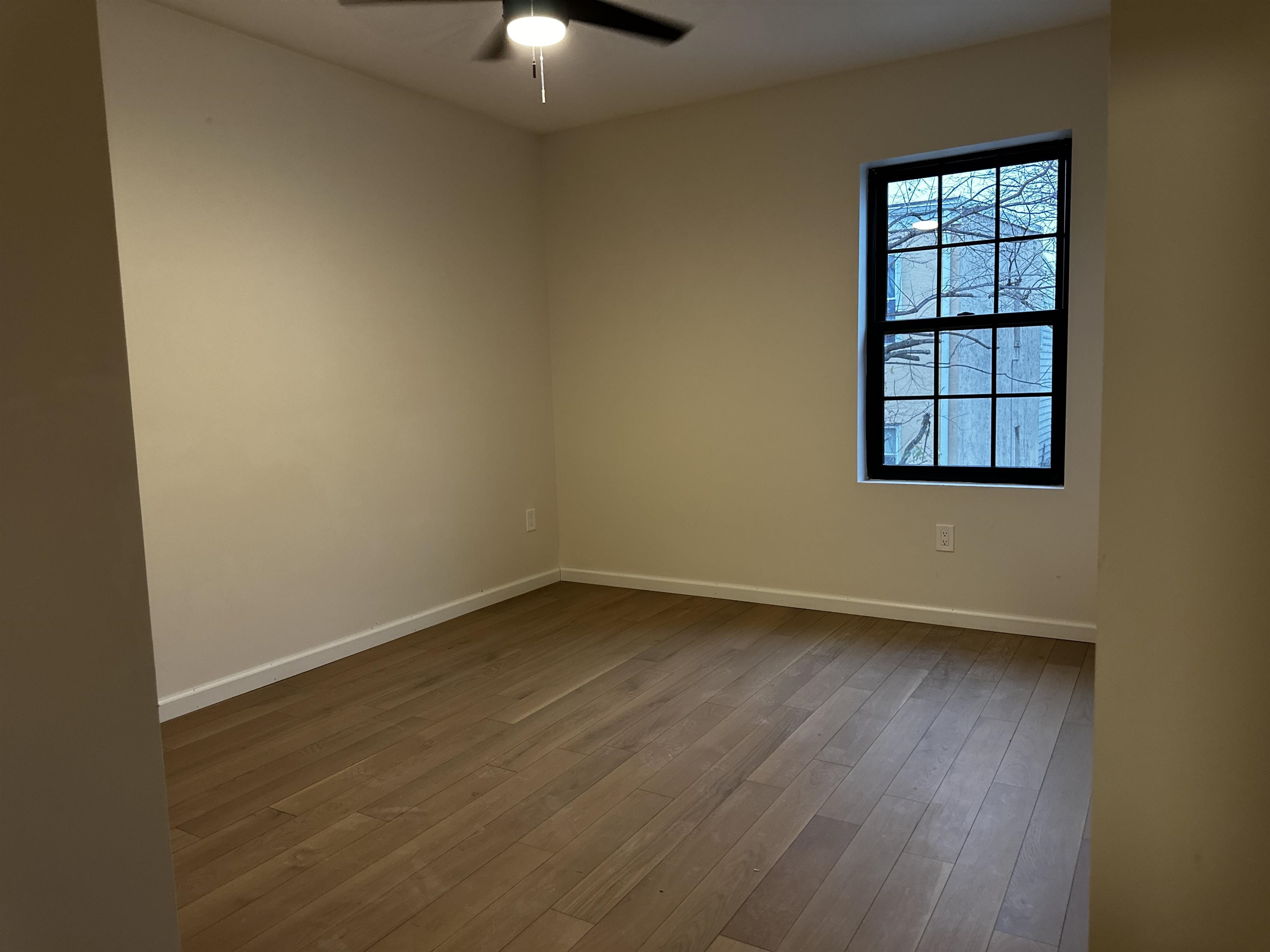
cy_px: 476
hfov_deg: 71.6
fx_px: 881
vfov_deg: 56.8
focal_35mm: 24
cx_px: 635
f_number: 1.78
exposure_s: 1/60
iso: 250
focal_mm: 6.86
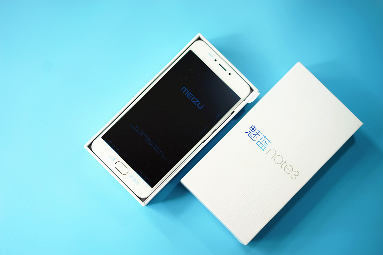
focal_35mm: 55
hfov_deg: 36.2
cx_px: 192
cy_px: 128
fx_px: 585
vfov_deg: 24.6
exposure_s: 1/60
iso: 100
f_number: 2.8
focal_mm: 55
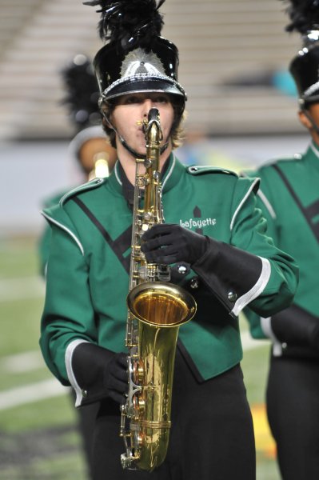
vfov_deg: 6.9
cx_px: 160
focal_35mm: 300
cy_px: 240
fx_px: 3994
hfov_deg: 4.6
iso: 800
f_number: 2.8
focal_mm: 200
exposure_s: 1/160
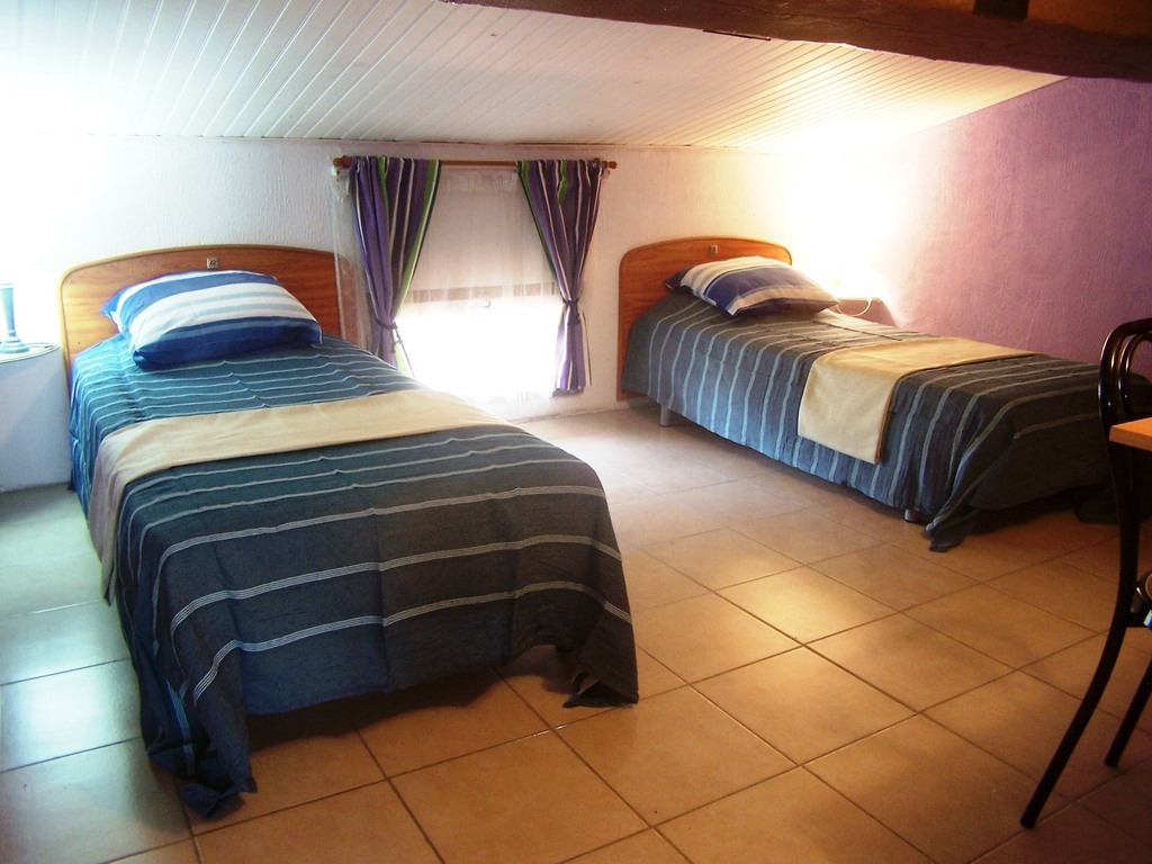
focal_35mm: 38
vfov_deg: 37.7
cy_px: 432
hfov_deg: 49.0
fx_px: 1265
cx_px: 576
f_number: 2.8
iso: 140
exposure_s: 1/2.5
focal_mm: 6.3
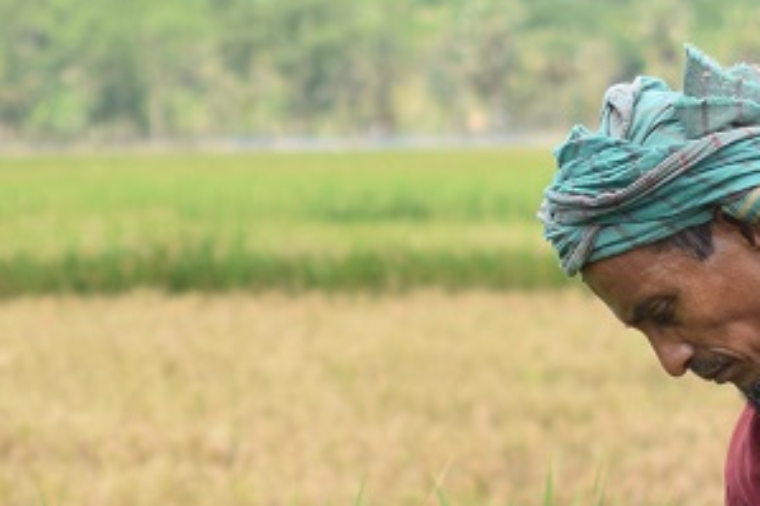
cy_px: 697
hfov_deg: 9.7
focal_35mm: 211
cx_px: 580
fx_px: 4452
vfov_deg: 6.4
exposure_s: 1/1250
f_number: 2
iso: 100
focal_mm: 35
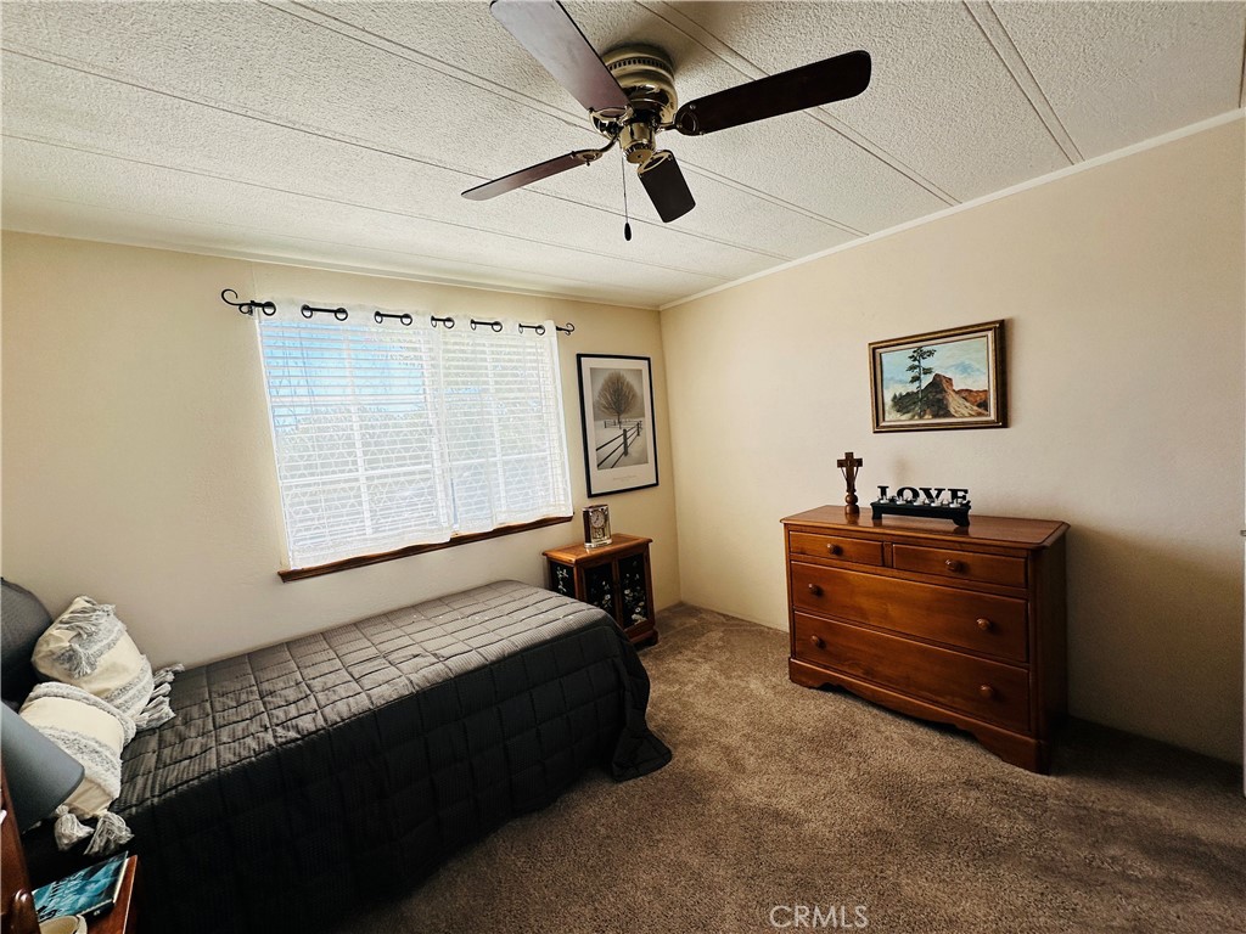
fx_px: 504
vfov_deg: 85.7
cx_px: 623
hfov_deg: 102.1
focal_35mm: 14
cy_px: 467
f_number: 2.2
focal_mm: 2.22
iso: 40
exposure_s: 1/105
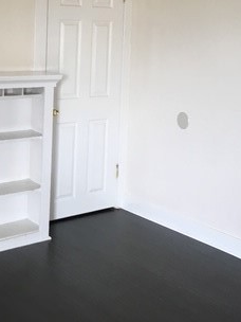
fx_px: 566
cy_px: 59
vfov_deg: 30.8
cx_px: 115
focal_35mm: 61
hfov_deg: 24.0
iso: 50
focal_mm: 4.15
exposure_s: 1/30
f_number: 2.2
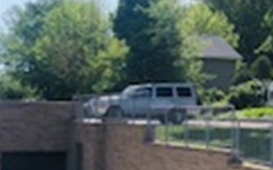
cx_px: 52
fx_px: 587
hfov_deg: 25.7
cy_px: 140
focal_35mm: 79
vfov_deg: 16.3
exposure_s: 1/2114
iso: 20
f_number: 1.8
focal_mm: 3.99
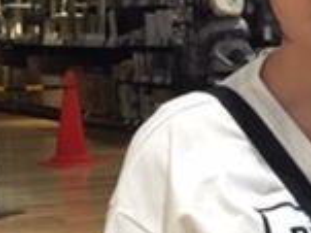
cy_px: 184
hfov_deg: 14.6
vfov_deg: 12.0
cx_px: 507
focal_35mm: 123
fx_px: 1104
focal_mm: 3.3
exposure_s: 1/30
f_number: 2.4
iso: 80
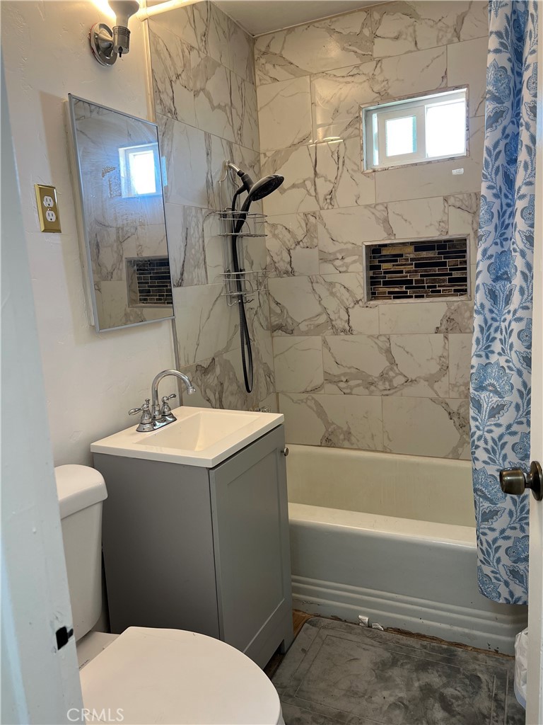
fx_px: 544
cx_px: 272
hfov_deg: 53.1
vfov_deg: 67.3
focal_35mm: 26
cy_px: 362
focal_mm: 5.7
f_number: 1.5
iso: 80
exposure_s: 1/60
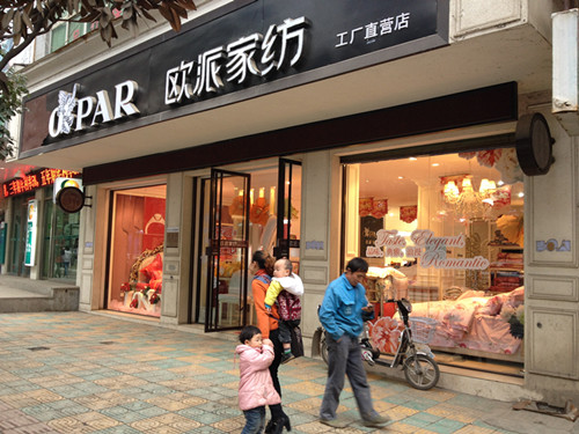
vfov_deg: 40.7
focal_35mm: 35
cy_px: 217
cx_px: 290
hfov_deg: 52.6
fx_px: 585
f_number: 2.4
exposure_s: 1/24
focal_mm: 4.28
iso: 50
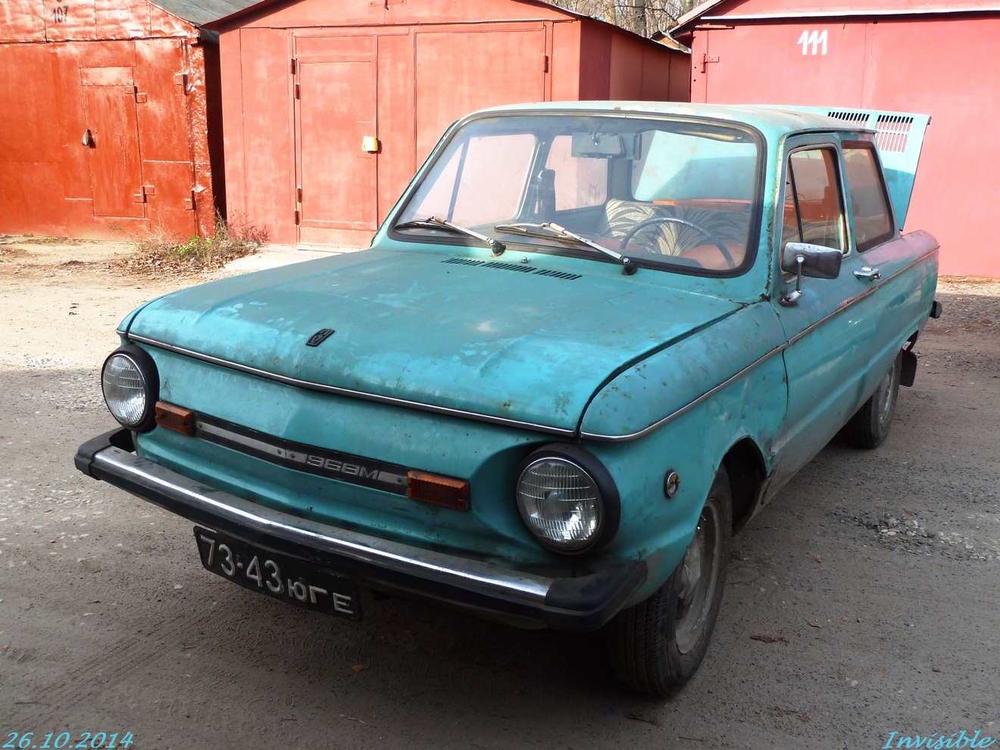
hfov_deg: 52.6
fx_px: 1011
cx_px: 500
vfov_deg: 40.7
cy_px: 375
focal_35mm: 35
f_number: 4
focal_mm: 5.7
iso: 80
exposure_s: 1/160
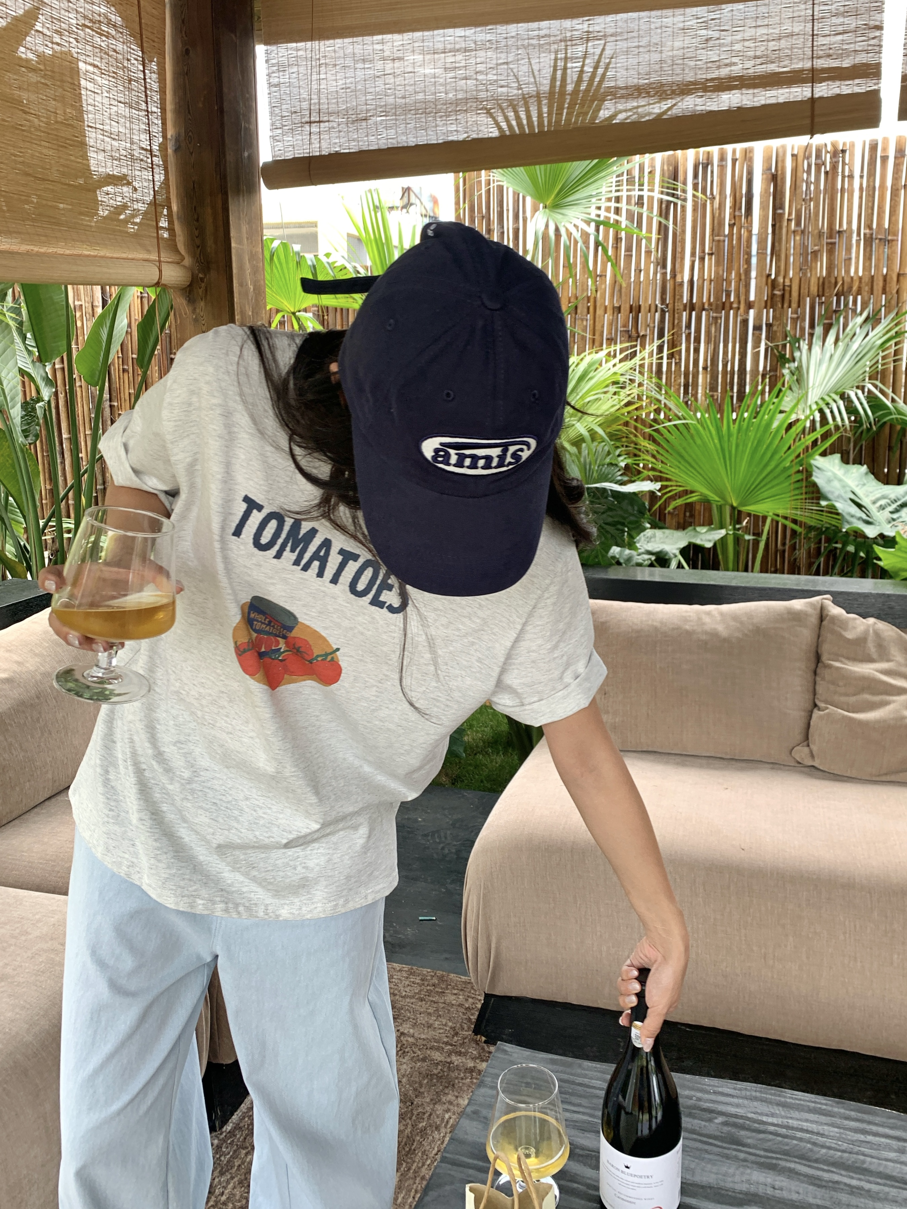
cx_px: 454
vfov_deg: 67.3
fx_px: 908
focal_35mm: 26
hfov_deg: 53.1
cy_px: 604
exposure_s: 1/193
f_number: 1.8
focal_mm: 4.25
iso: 25
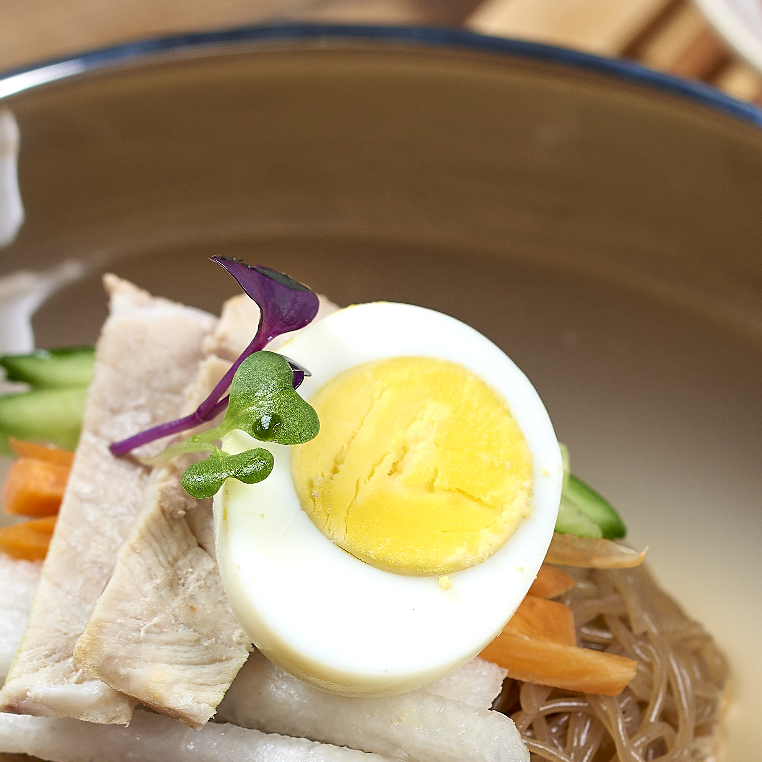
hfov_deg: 6.6
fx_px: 6600
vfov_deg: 6.6
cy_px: 563
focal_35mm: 265
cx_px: 669
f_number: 5
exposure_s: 1/160
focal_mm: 90
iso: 160
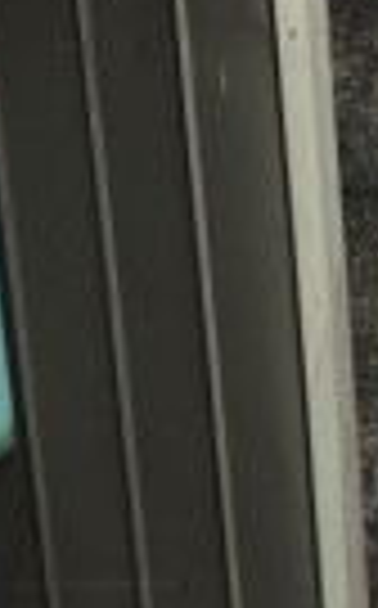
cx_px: 760
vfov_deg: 21.2
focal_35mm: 98
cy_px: 408
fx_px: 1620
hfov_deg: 11.9
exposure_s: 1/739
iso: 25
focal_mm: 4.15
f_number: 2.2
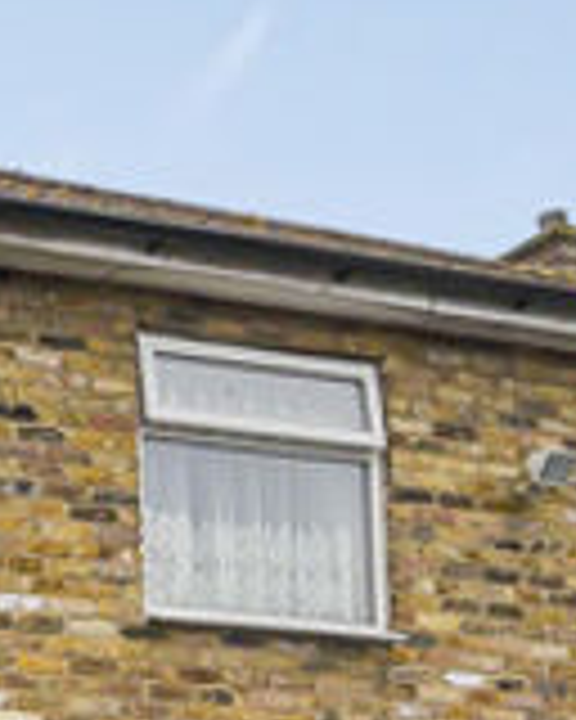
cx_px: -695
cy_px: 1062
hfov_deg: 14.4
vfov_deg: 20.4
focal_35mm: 81
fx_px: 1726
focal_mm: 12
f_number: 9
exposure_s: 1/320
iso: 320
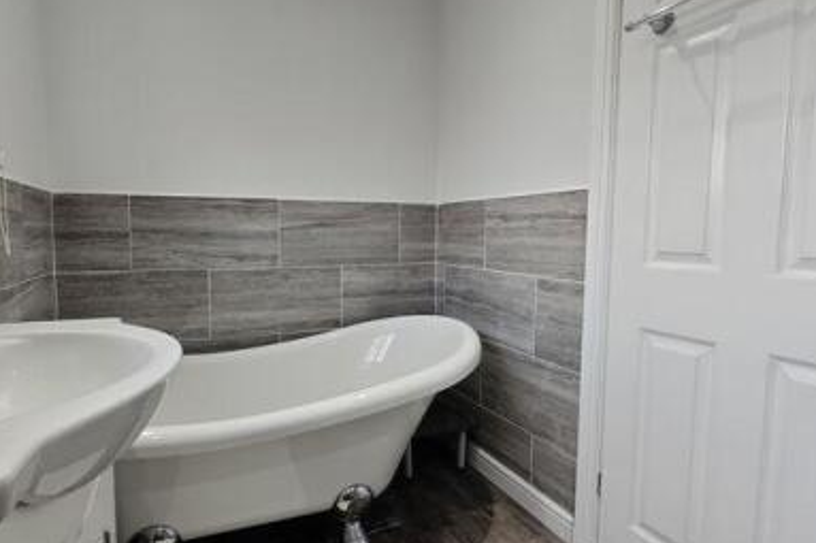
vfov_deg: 64.5
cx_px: 344
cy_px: 267
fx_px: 430
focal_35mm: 19
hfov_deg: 86.3
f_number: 1.8
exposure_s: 1/54.2
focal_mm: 2.03
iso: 50
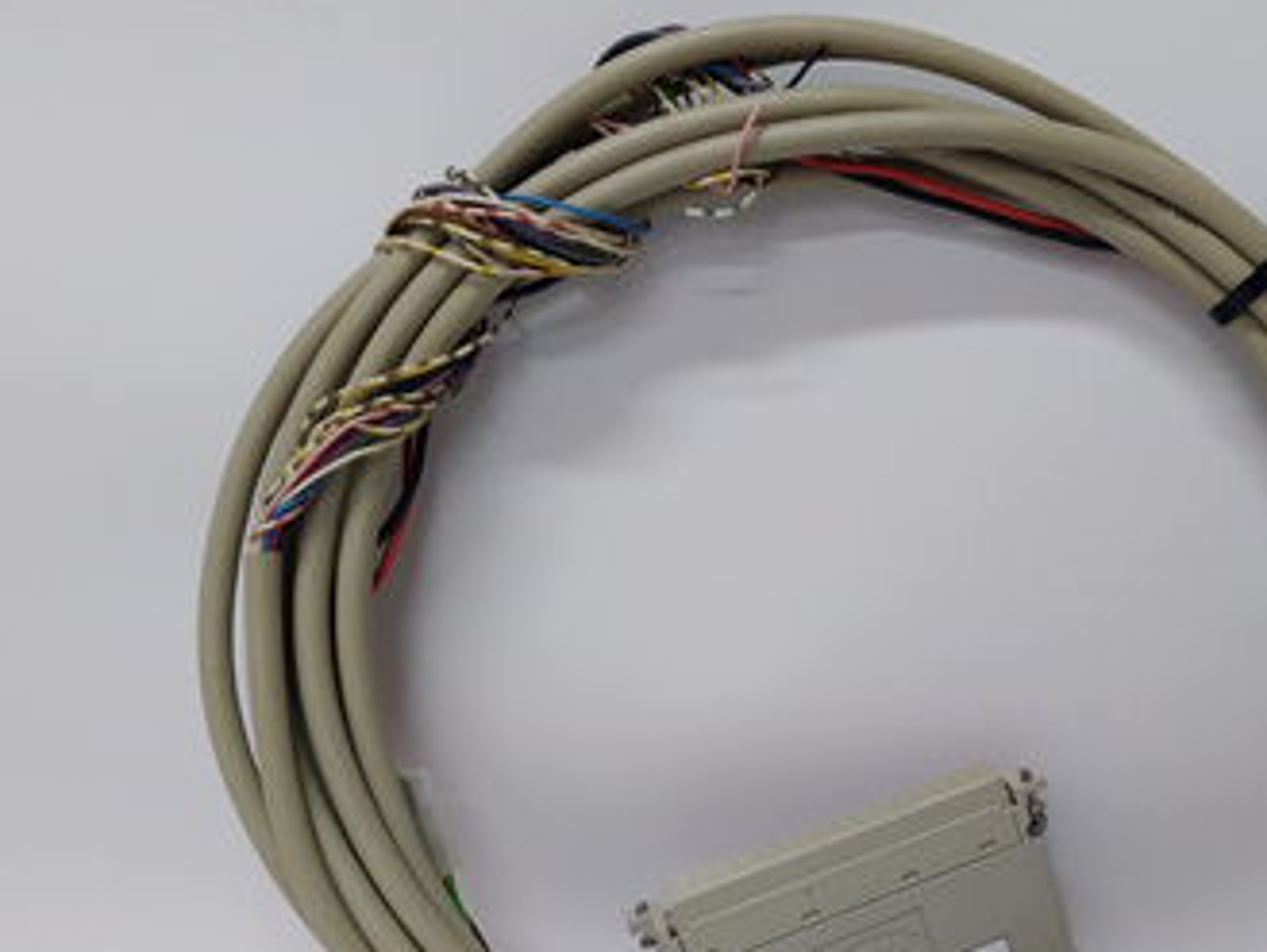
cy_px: 611
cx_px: 840
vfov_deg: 34.9
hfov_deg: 45.1
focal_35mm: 41
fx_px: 1501
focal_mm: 3.79
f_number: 2
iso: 167
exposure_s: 1/33
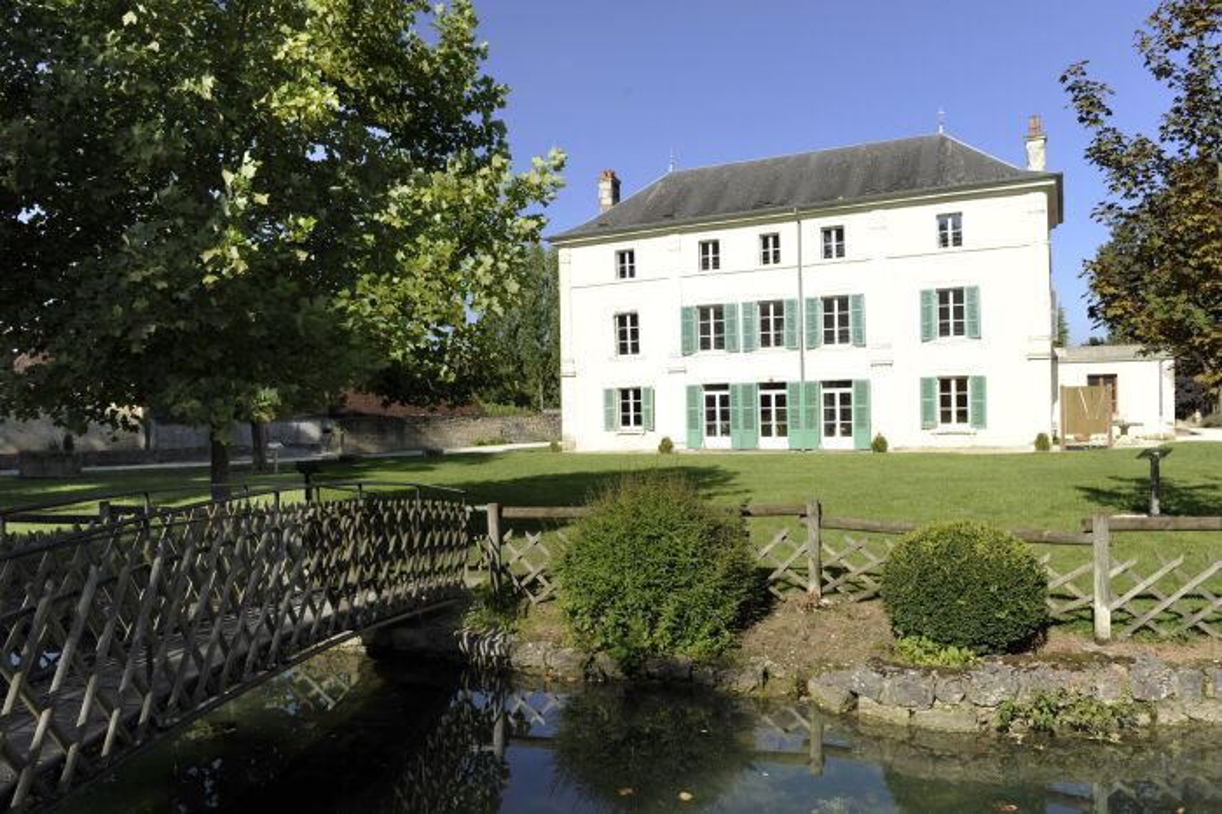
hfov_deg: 73.8
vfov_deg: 53.1
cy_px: 407
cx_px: 611
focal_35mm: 24
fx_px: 814
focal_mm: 24
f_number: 10
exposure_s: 1/400
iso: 200
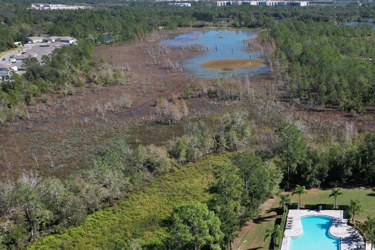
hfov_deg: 45.6
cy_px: 170
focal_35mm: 39
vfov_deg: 33.8
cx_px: 327
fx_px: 406
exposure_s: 1/2000
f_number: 2.8
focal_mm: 8.38
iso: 140
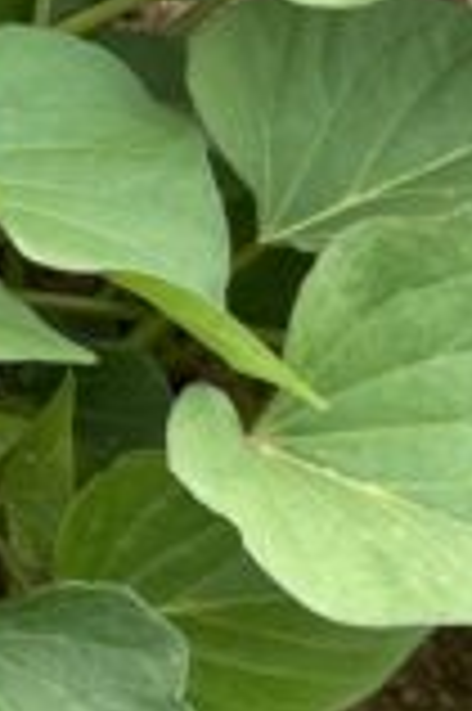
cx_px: -841
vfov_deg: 15.0
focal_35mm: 137
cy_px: 342
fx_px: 2700
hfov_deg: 8.6
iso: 32
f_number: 1.6
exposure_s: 1/836
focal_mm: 4.2
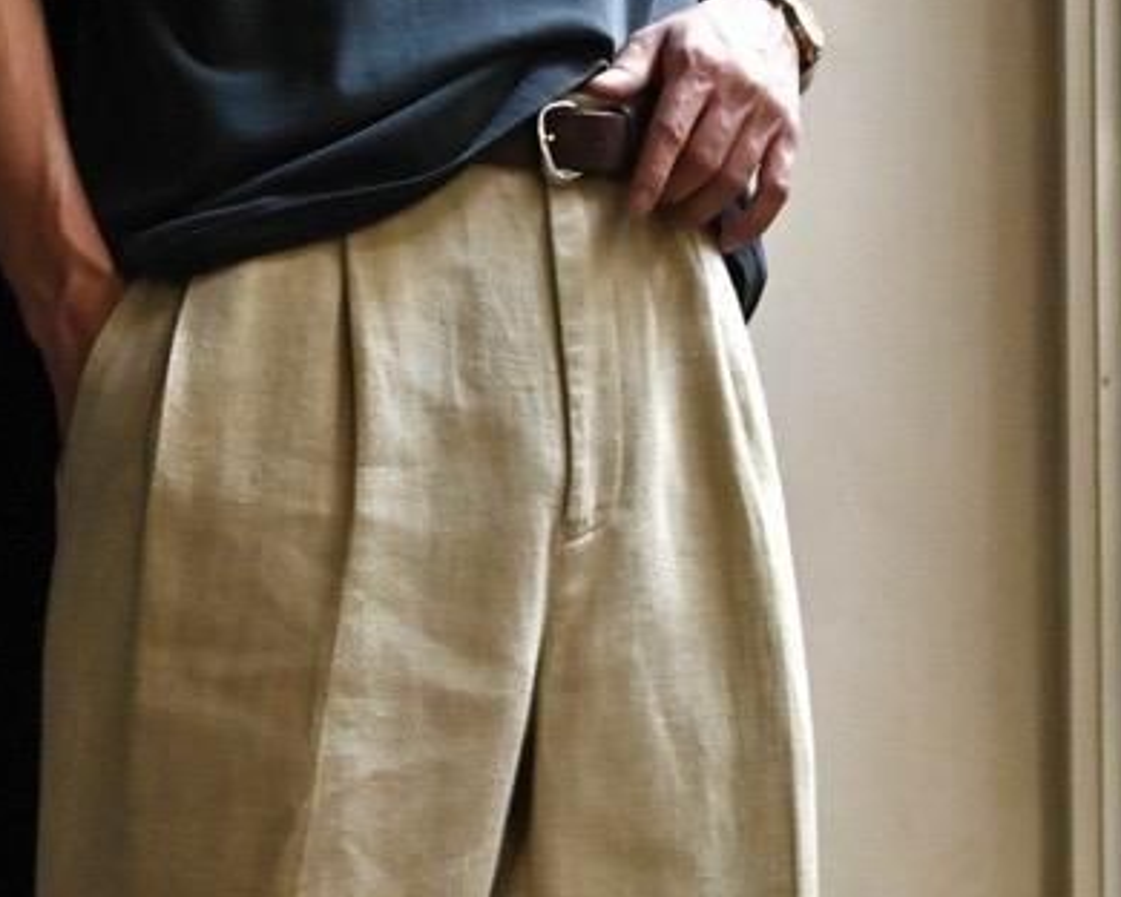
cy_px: 995
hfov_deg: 18.4
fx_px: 3450
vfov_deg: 14.5
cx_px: 400
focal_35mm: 104
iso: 6400
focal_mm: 45
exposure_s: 1/200
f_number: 4.5
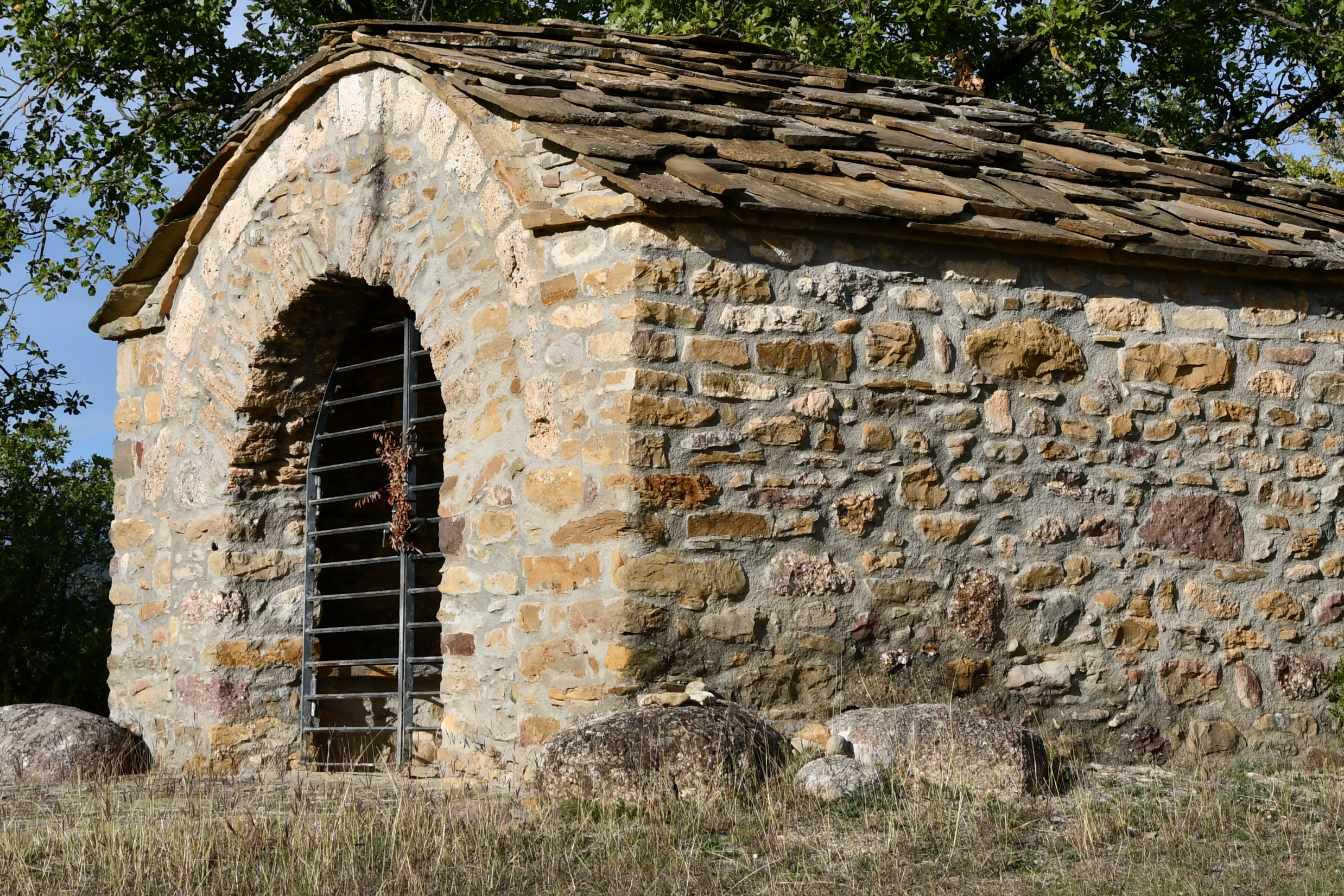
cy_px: 201
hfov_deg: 23.6
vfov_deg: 15.8
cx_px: 858
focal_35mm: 86
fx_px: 3211
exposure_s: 1/500
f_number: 11
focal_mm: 34
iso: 250
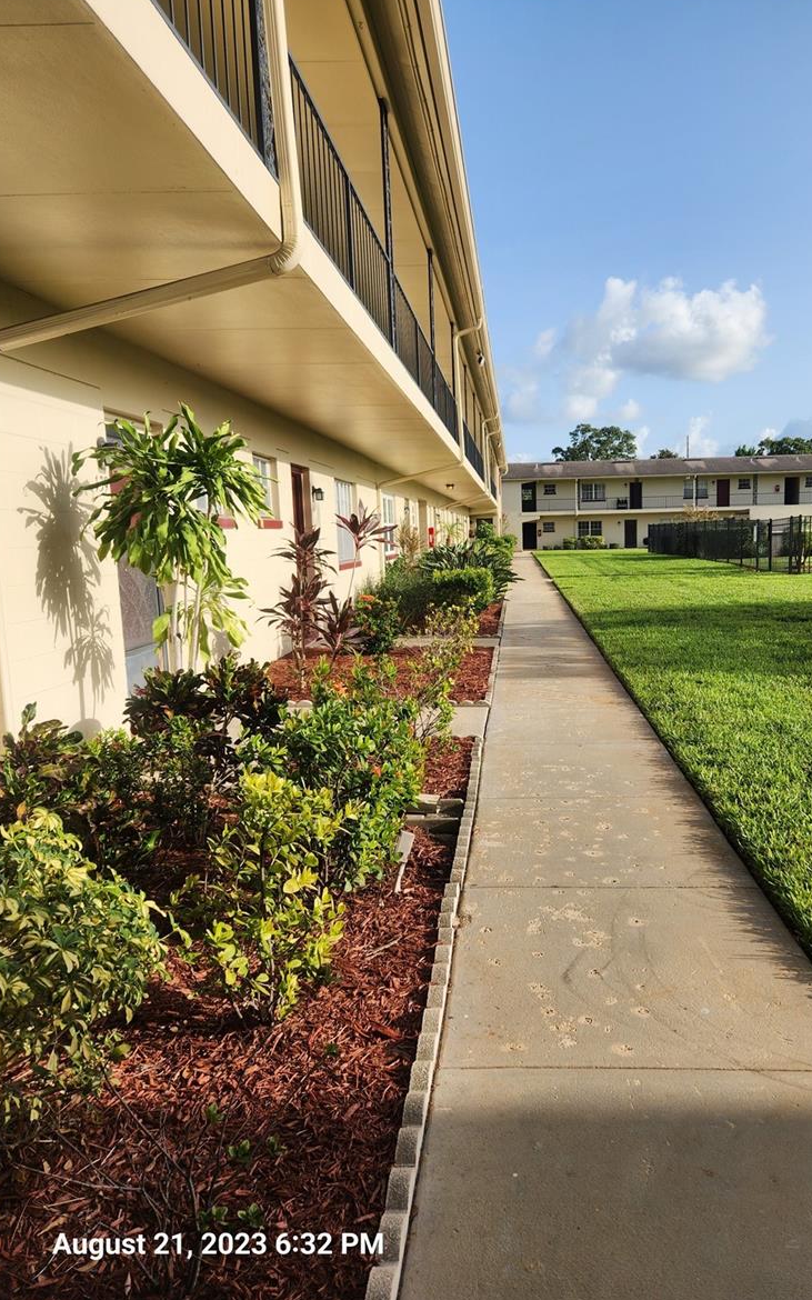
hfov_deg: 48.9
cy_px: 657
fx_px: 885
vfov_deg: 72.5
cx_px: 490
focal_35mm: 25
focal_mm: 5.4
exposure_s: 1/952
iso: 20
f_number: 1.8
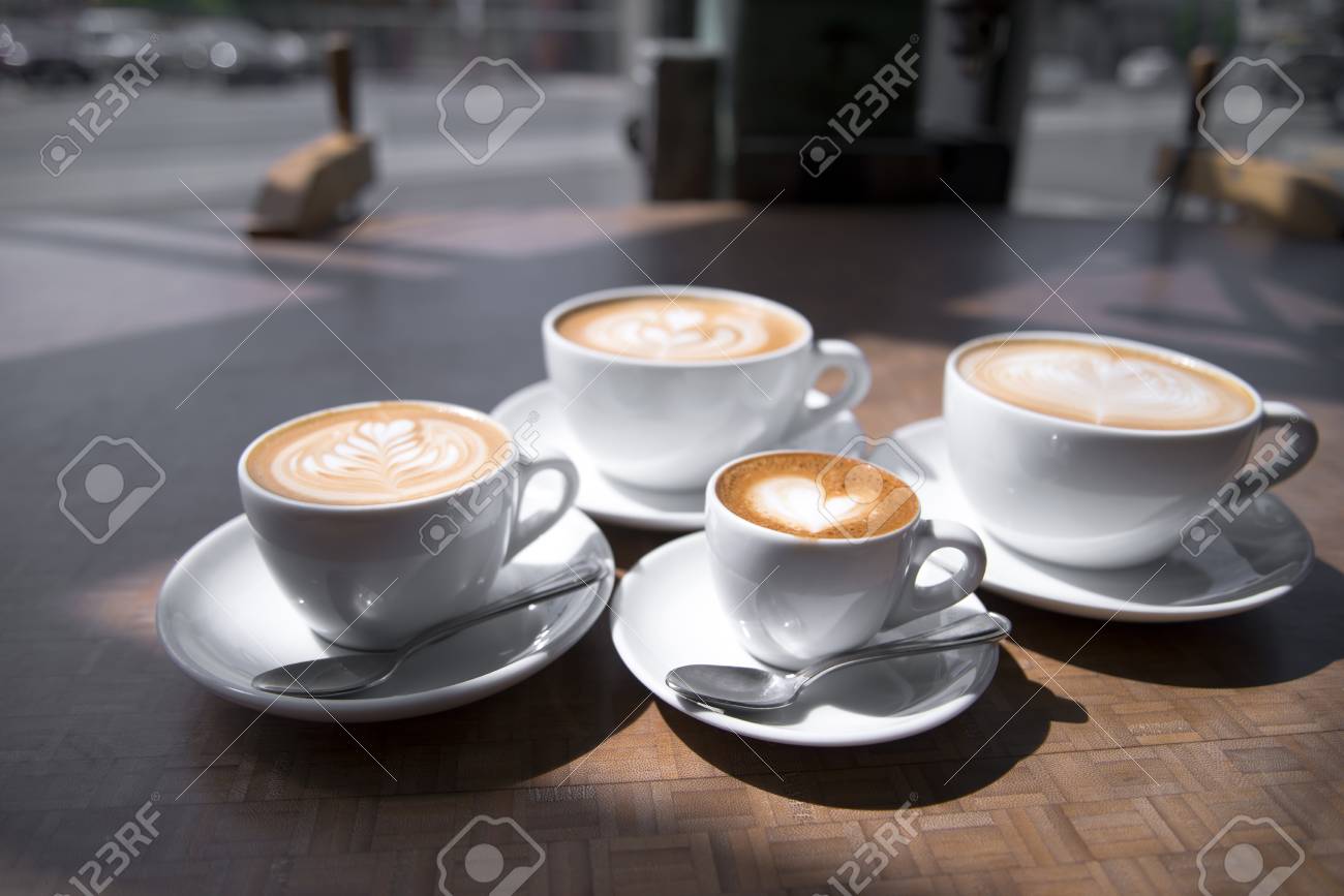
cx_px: 672
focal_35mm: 29
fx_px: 1083
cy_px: 448
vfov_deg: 45.0
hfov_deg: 63.7
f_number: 3.8
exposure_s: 1/2500
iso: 160
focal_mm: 29
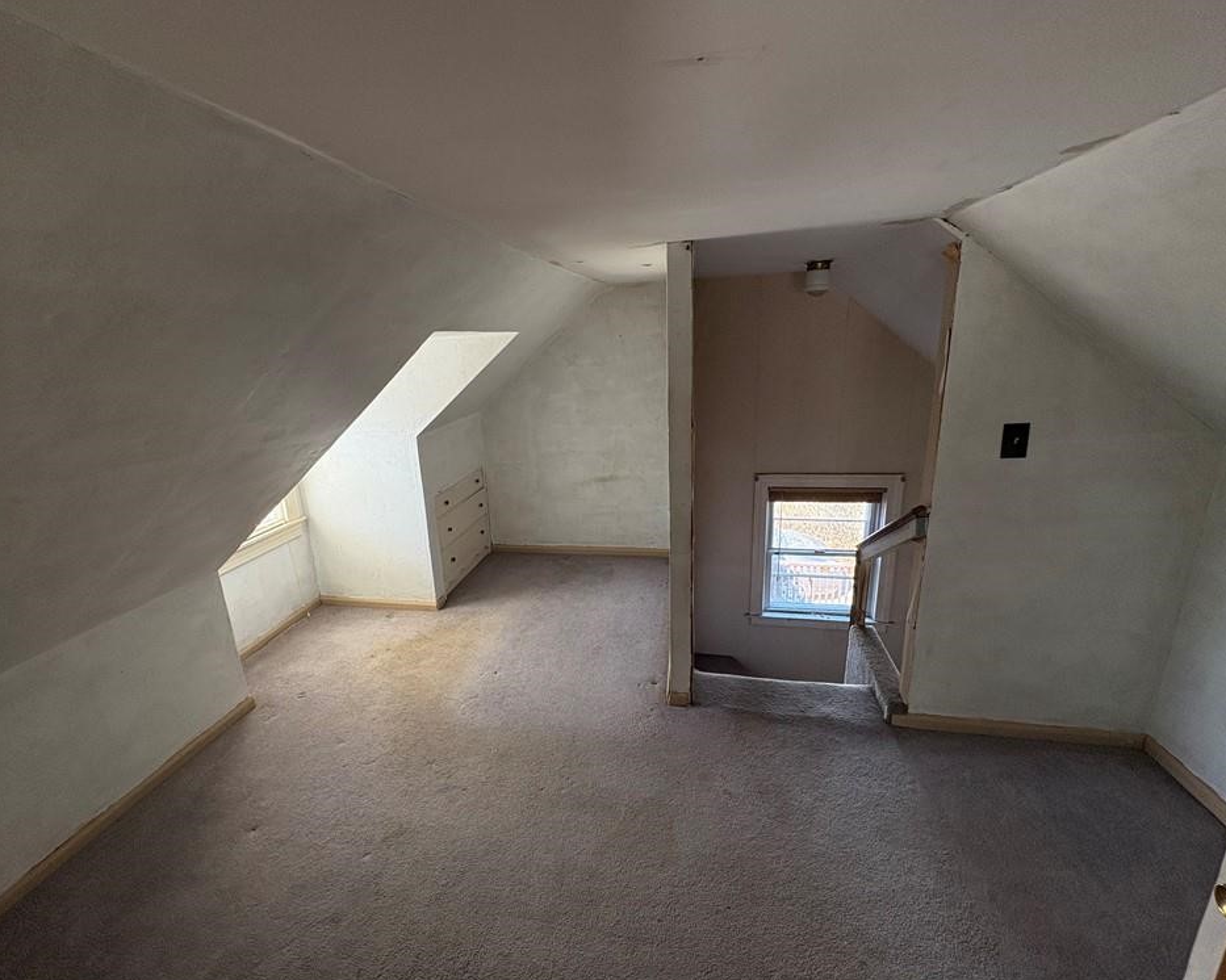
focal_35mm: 15
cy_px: 482
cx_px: 583
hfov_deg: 96.7
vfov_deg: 84.0
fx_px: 544
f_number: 2.2
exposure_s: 1/99
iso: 200
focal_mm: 2.22
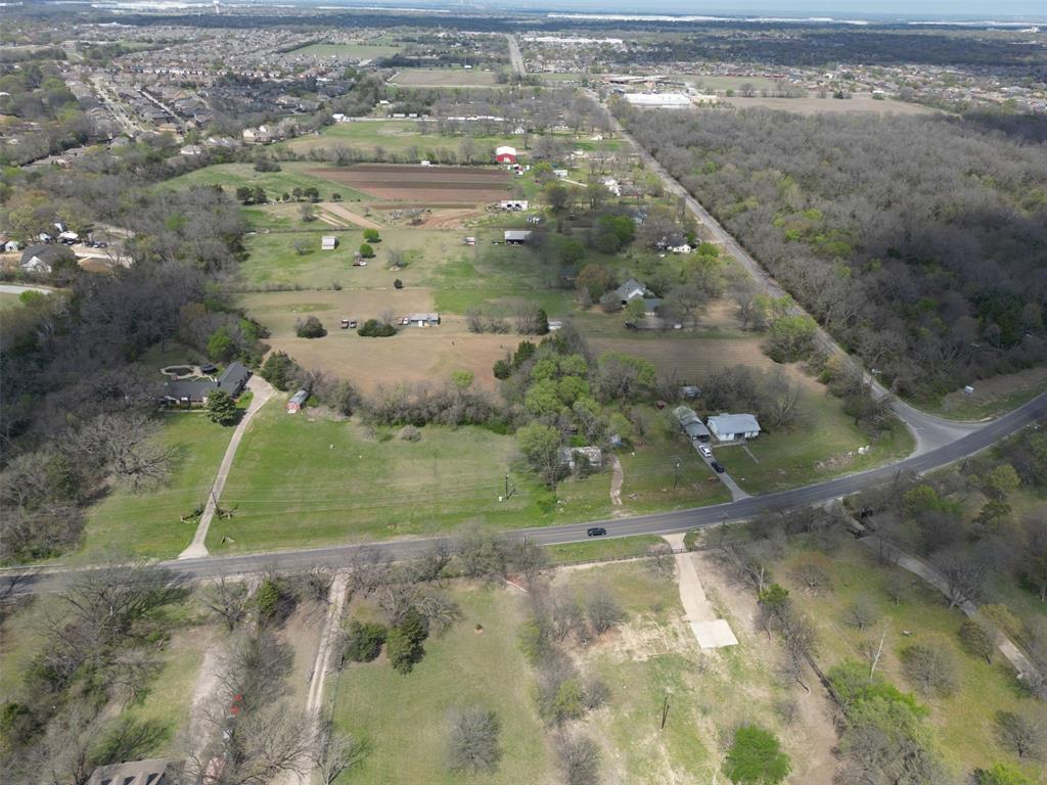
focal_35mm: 24
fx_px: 726
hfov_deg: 71.6
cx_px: 524
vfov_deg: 56.8
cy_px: 392
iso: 110
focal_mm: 6.72
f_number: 1.7
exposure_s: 1/2500
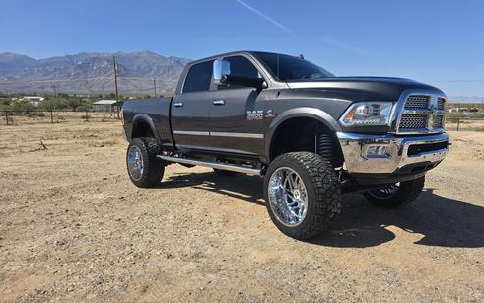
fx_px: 330
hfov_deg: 72.5
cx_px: 246
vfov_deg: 49.2
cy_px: 165
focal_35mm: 25
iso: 12
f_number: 1.7
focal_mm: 6.3
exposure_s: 1/944
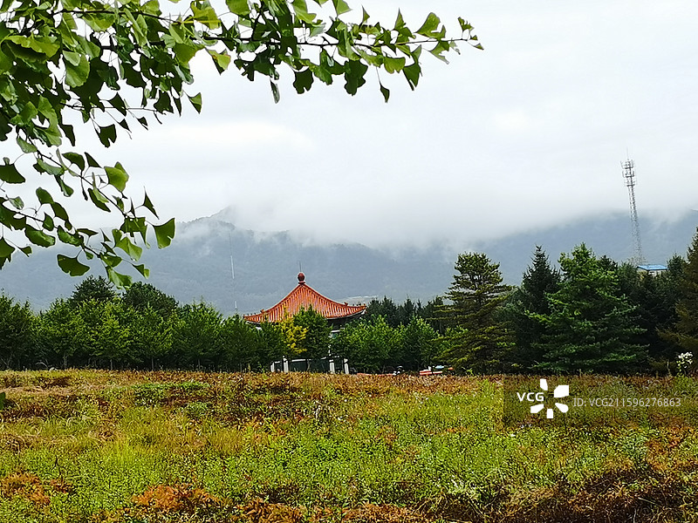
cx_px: 349
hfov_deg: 30.3
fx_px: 1291
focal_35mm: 64
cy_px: 262
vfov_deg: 22.9
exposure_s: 1/277
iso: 50
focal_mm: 5.54
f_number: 1.8
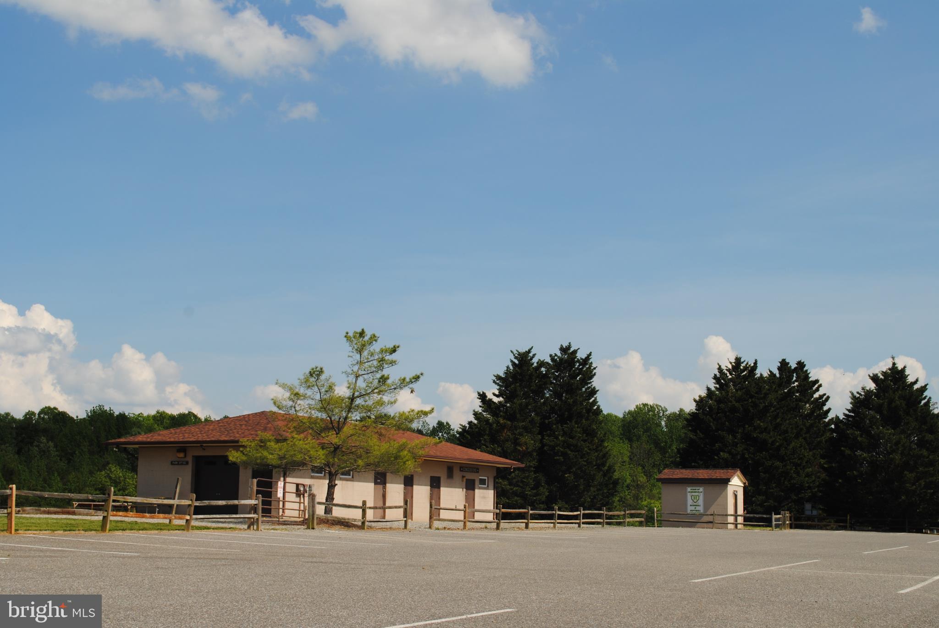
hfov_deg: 38.8
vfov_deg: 26.5
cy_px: 314
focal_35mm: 51
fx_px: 1332
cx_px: 470
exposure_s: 1/320
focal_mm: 34
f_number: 9
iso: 100
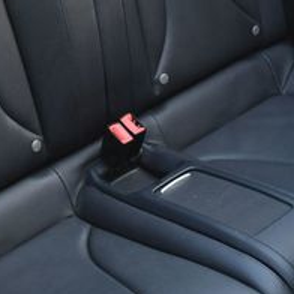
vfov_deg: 16.9
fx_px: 961
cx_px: 104
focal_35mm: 100
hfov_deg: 17.4
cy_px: -15
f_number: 3.5
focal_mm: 18
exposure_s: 1/250
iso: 560
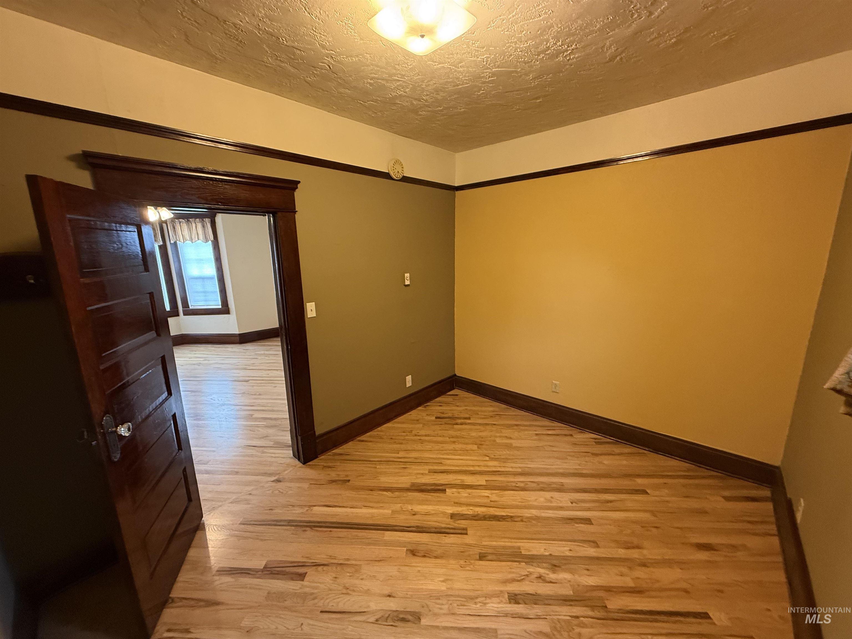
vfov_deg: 85.7
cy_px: 320
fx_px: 345
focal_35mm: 14
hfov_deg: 102.1
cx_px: 426
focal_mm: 2.22
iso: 400
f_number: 2.2
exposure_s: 1/60
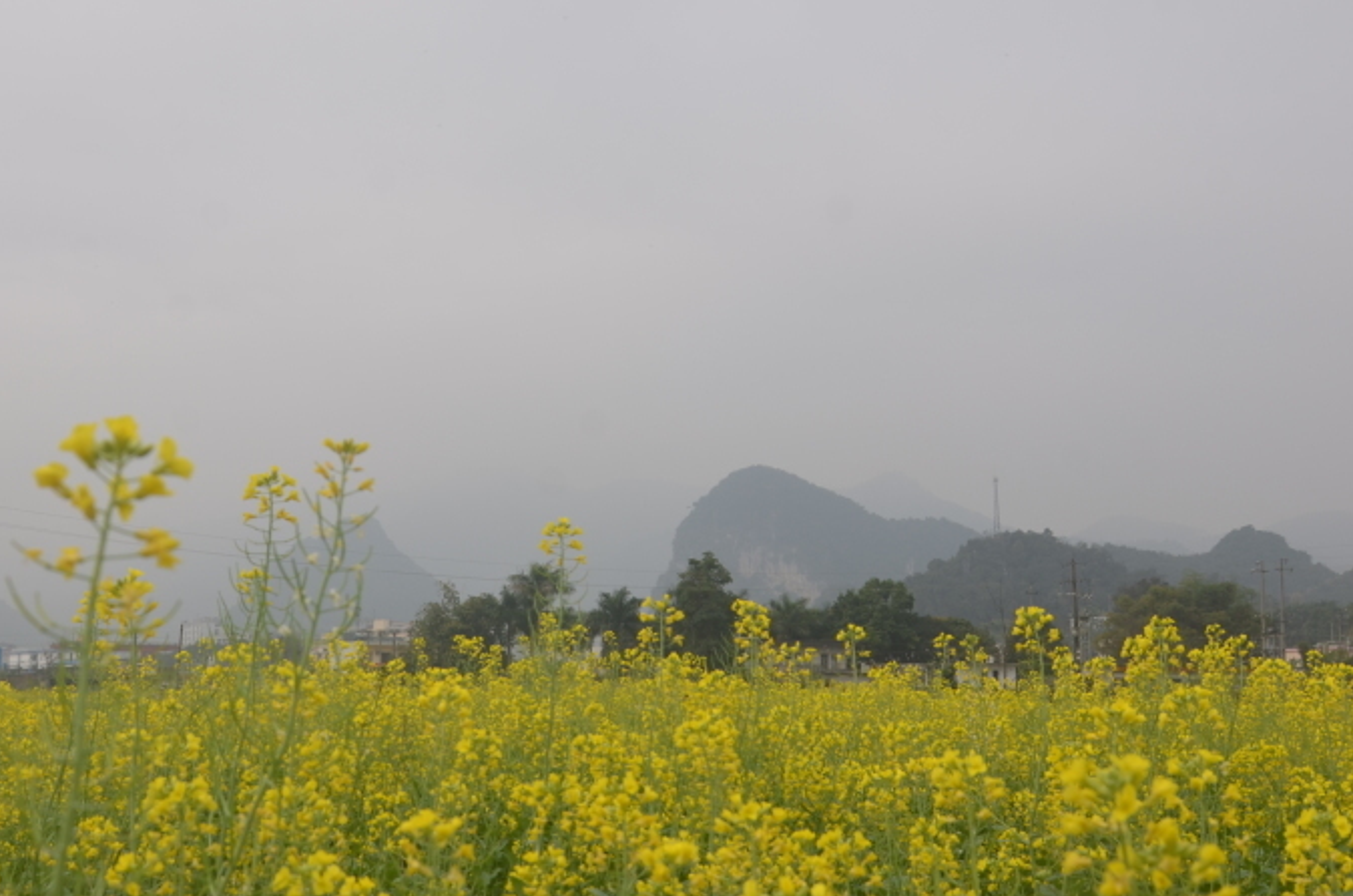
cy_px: 530
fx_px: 1537
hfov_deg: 47.3
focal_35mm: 41
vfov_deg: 32.4
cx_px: 558
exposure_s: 1/200
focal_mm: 18
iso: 100
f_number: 8
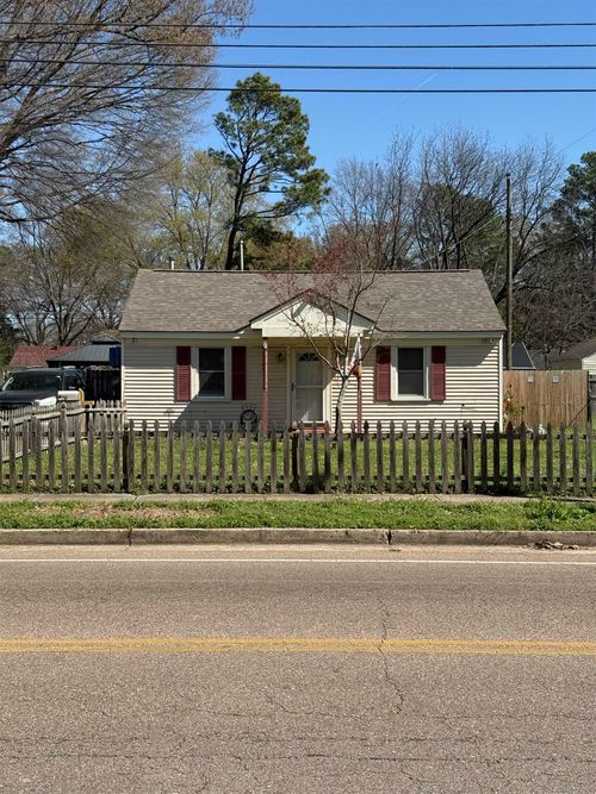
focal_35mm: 48
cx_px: 298
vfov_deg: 39.7
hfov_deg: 30.3
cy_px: 397
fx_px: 1102
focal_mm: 6.76
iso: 100
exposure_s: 1/5587
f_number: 1.78
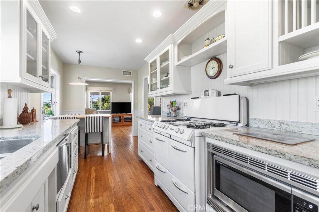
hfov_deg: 100.4
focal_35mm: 15
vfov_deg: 77.3
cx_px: 160
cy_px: 106
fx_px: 133
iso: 320
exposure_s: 1/6
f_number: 6.3
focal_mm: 10
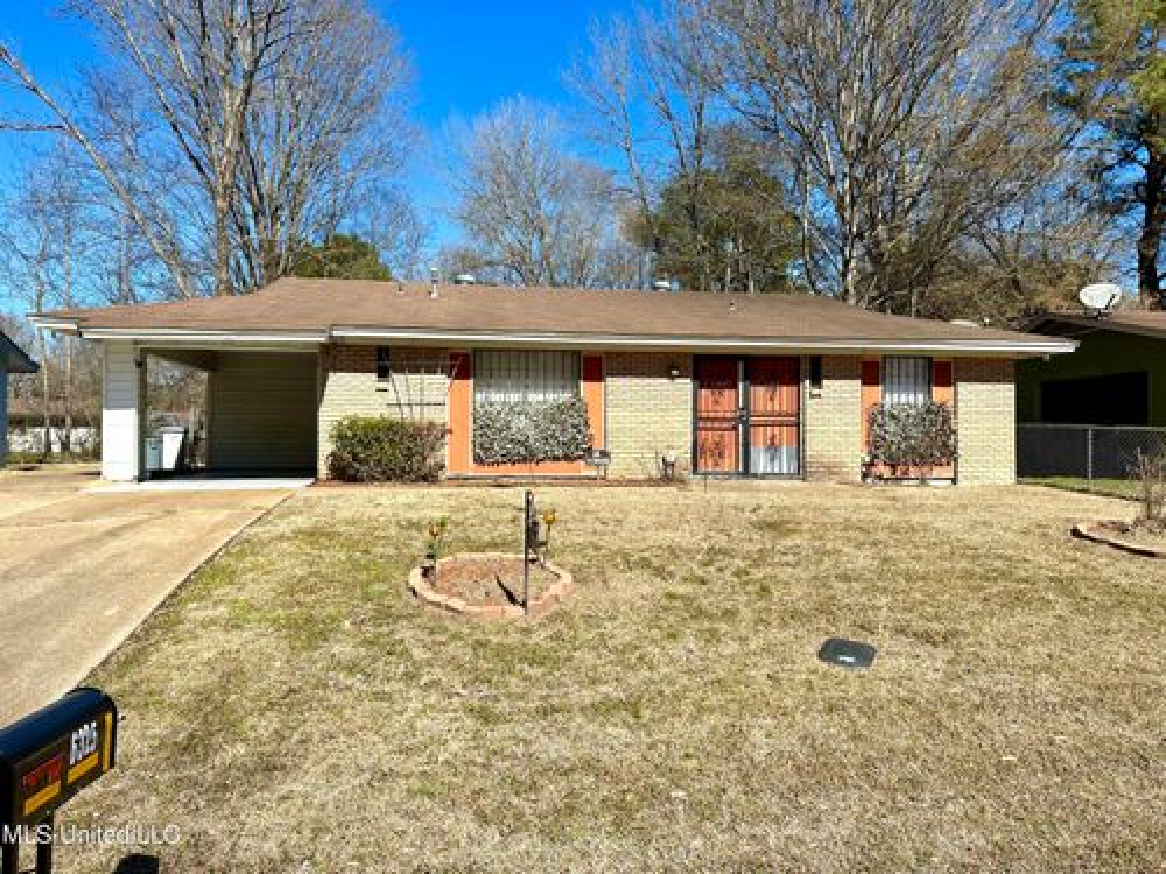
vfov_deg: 56.8
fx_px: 808
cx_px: 583
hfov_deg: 71.6
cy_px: 437
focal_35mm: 24
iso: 80
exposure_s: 1/5525
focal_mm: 6.86
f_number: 1.78
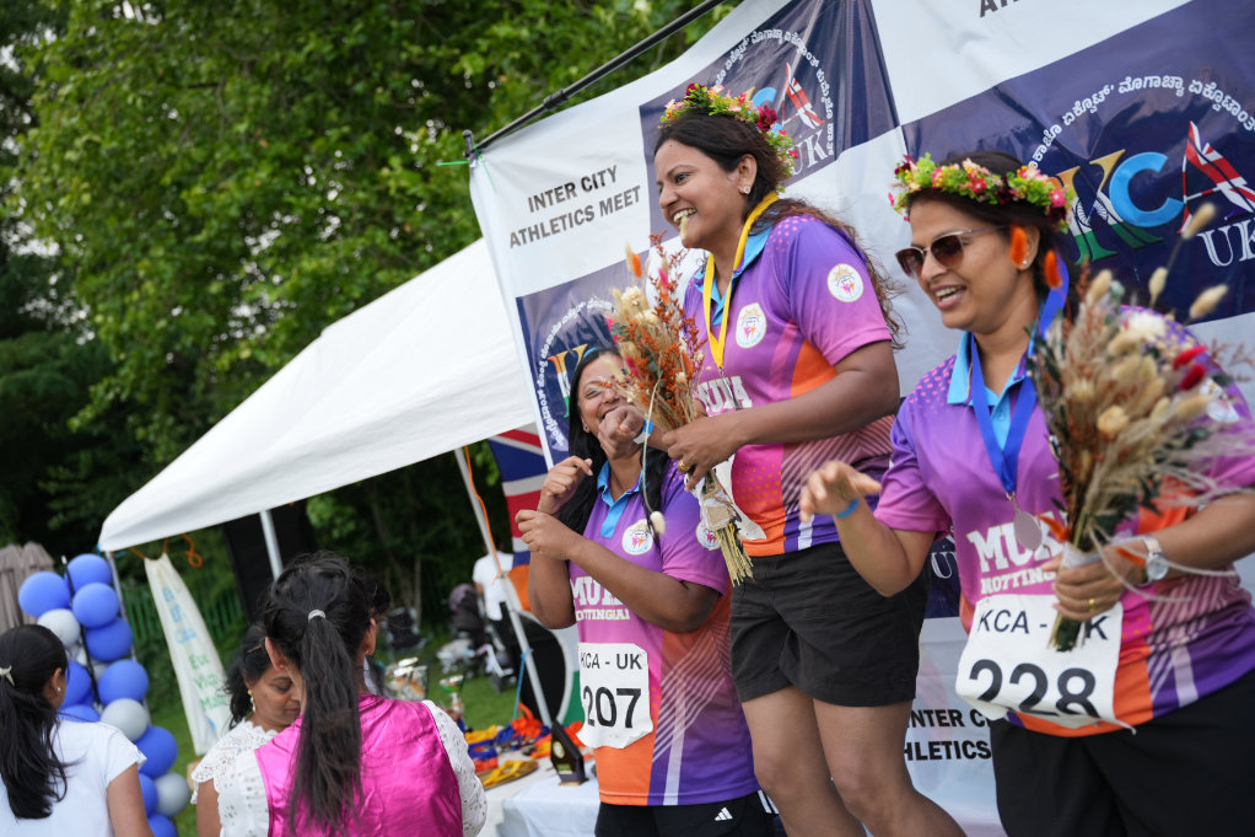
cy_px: 418
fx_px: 1293
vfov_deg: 35.8
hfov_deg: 51.8
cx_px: 628
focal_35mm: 37
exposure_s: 1/400
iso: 250
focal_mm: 37.1
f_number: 2.8
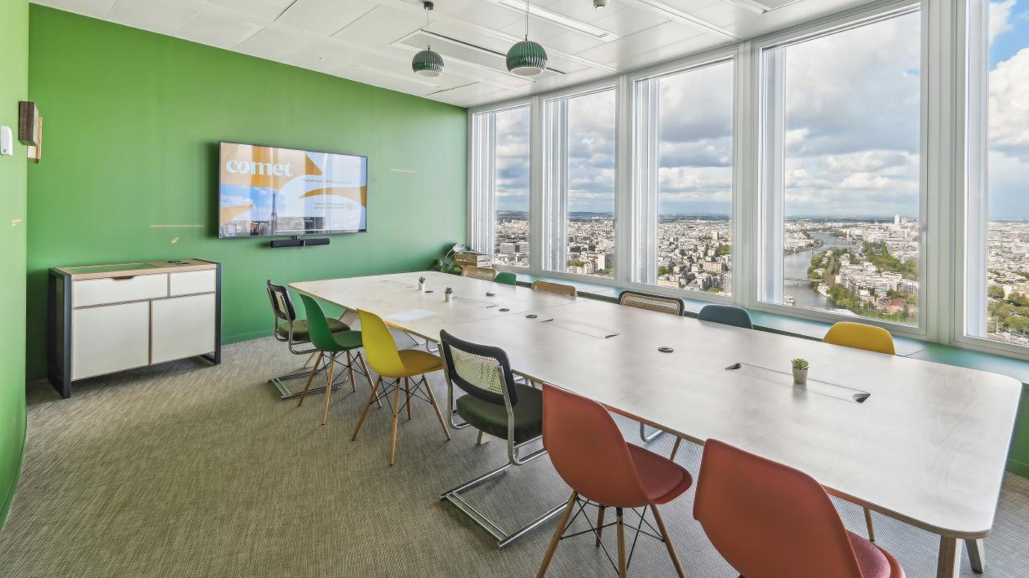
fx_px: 464
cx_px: 513
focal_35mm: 17
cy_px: 233
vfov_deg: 63.4
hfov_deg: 95.9
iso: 200
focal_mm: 16
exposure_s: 1/20
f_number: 11
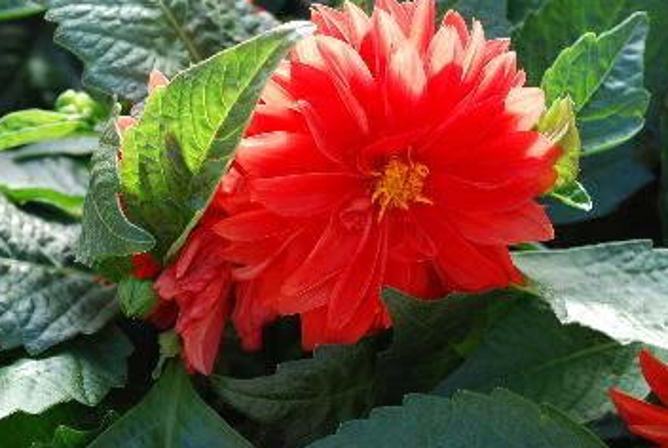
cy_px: 203
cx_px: 372
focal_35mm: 75
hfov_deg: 26.9
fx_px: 1394
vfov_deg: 18.2
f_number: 7.1
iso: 200
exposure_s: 1/60
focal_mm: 44
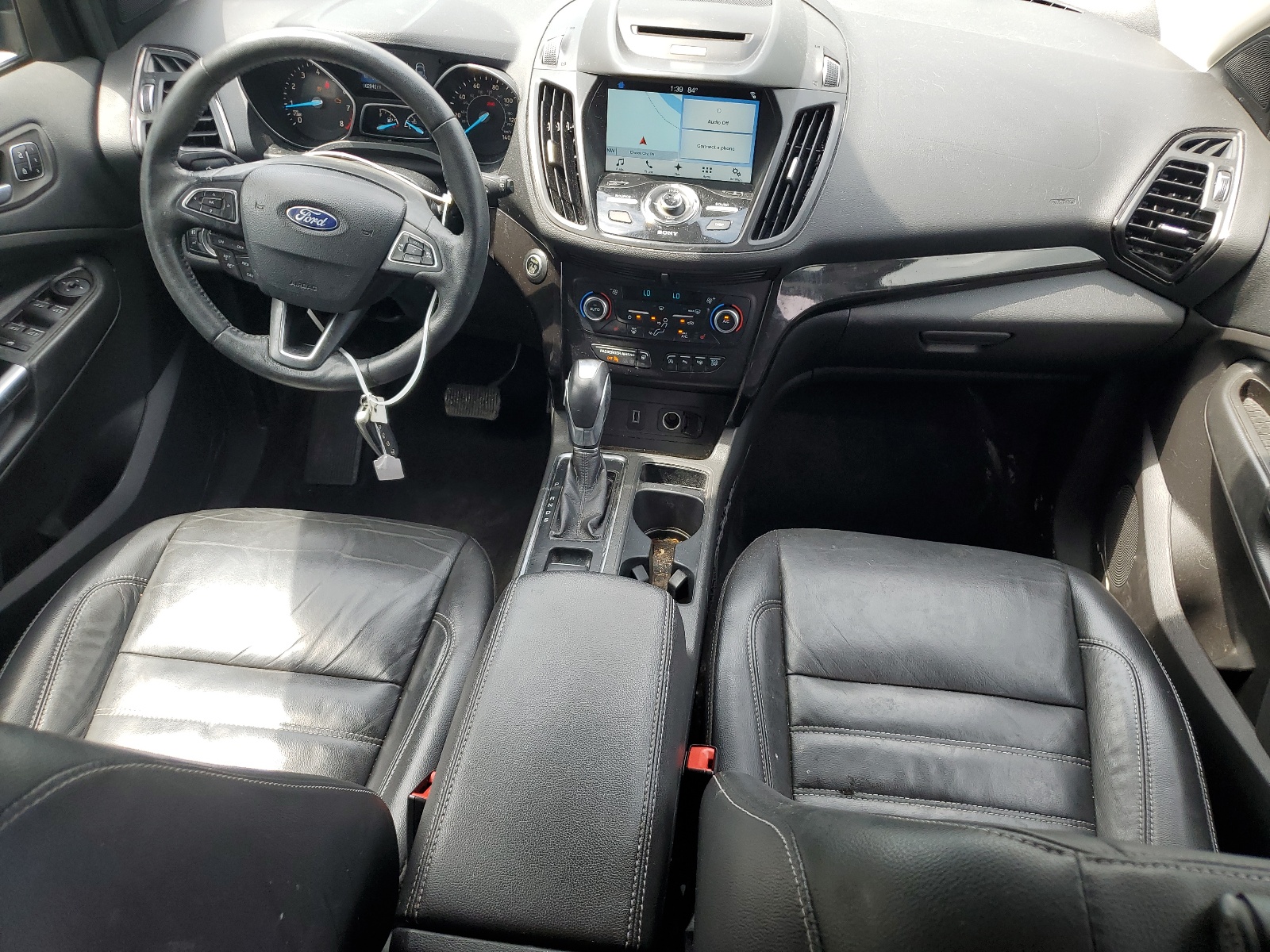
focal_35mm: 26
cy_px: 476
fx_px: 954
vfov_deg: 53.1
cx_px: 635
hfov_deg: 67.3
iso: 50
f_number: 1.5
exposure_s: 1/312
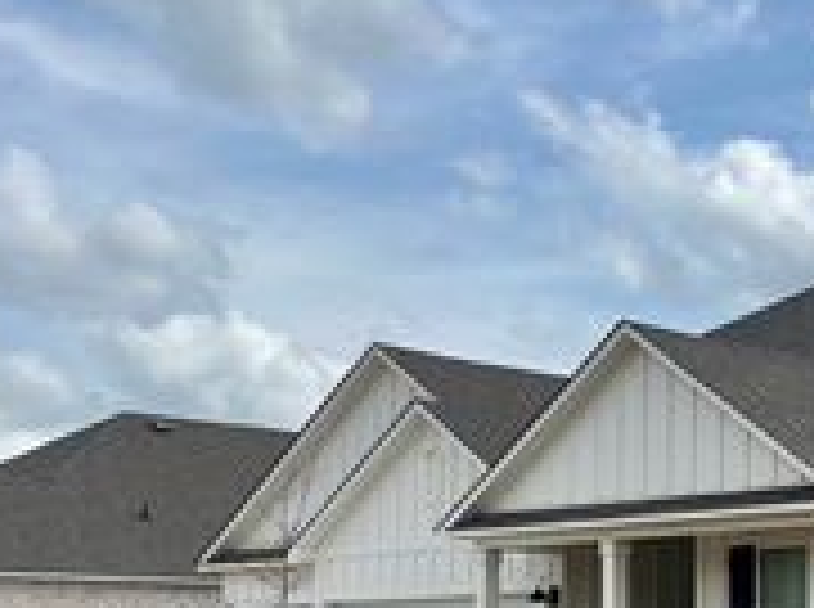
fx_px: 1690
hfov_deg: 24.4
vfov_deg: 20.0
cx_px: 994
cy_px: 543
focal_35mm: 72
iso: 50
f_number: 1.6
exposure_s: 1/6173
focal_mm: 5.1
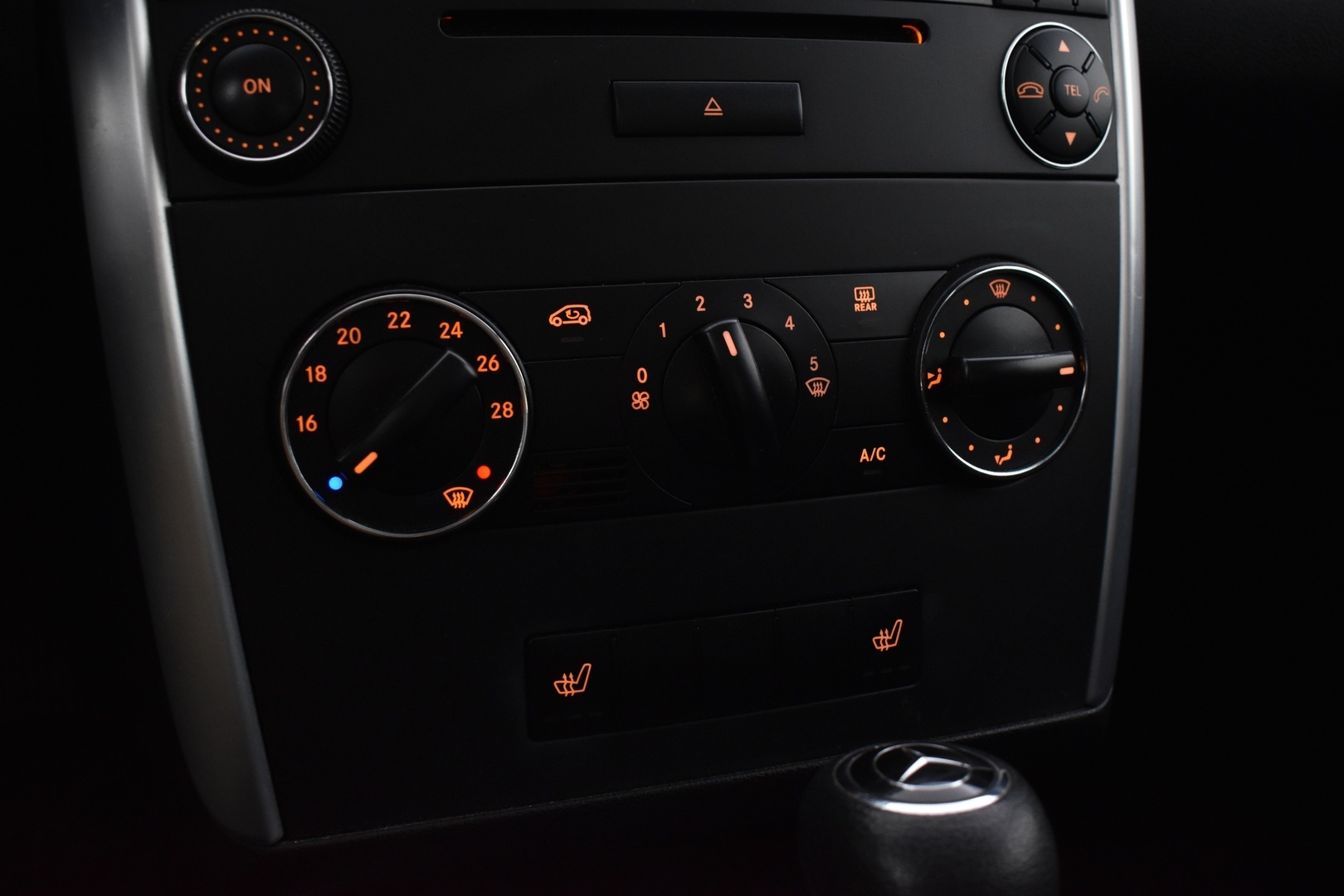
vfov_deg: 36.9
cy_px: 448
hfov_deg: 53.1
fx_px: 1344
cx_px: 672
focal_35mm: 36
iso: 1250
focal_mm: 24
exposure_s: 1/10
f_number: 5.6
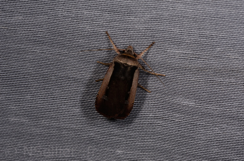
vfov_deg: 10.7
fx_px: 862
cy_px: 80
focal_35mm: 128
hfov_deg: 16.1
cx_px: 122
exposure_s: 1/60
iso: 100
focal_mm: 85
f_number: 32
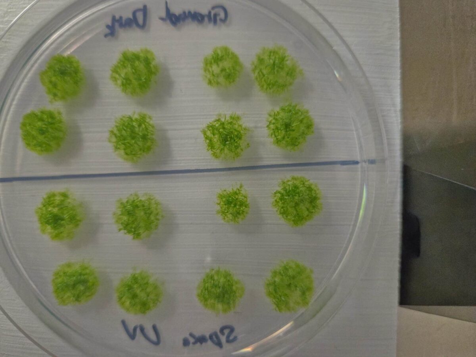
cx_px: 238
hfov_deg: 73.9
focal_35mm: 23
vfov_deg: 58.9
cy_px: 178
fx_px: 316
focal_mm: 5.4
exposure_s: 1/25
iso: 1000
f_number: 1.8
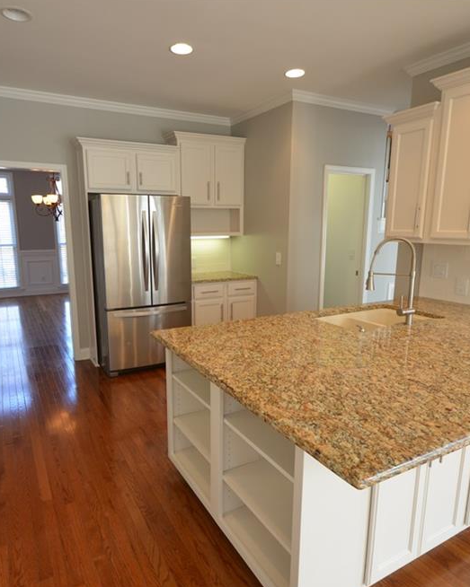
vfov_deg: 75.0
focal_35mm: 22
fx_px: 383
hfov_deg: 62.9
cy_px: 298
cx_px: 204
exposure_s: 1/80
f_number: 4.5
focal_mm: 10
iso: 400
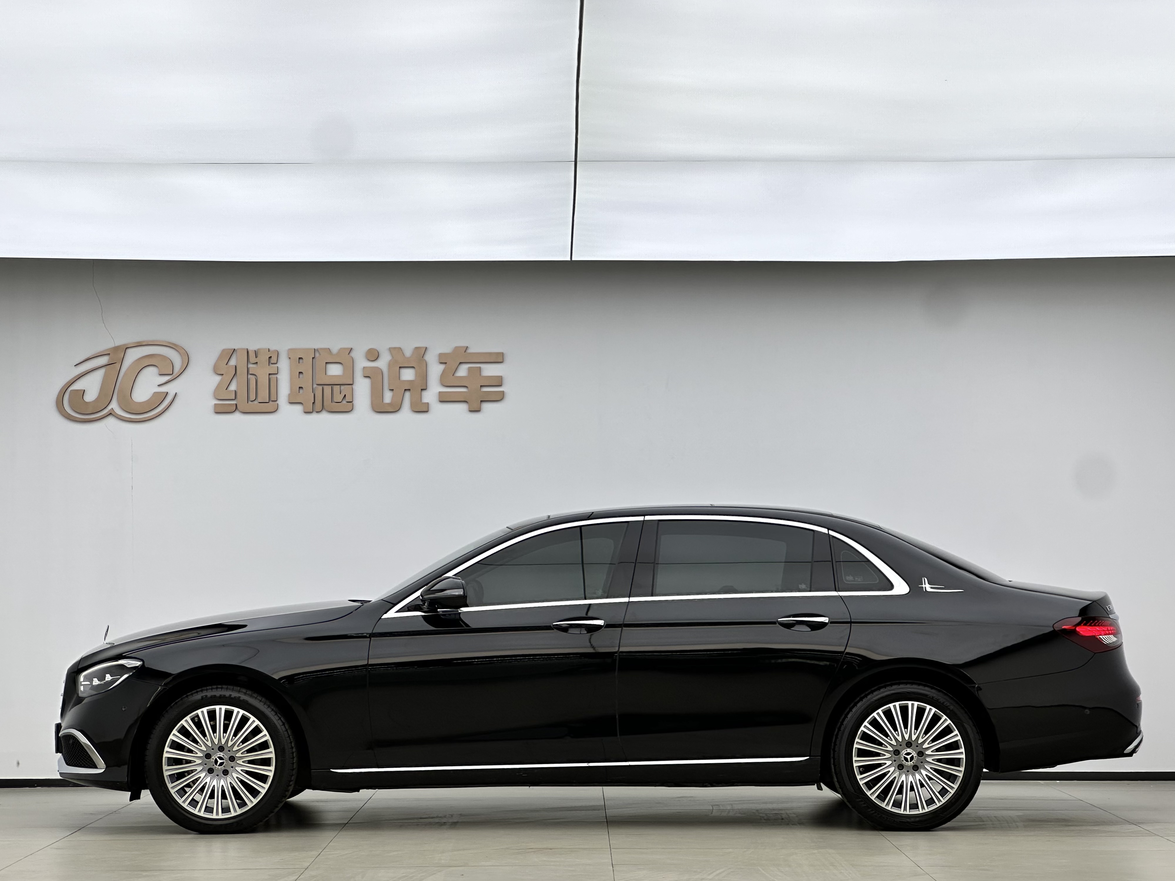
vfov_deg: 19.1
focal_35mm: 77
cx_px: 588
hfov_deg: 25.3
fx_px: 2614
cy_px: 440
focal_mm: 9
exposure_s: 1/133
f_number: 2.8
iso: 32
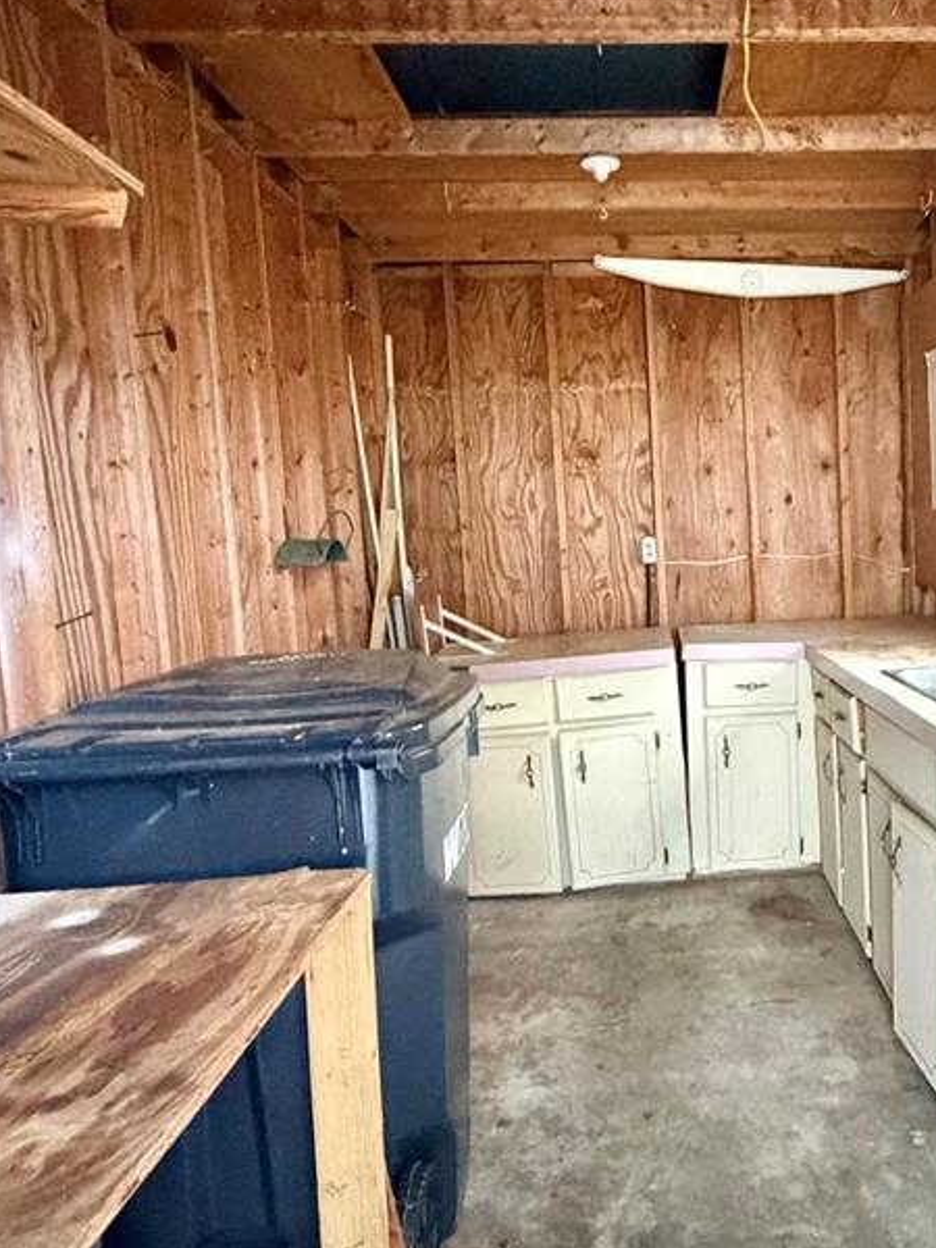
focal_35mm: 28
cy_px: 634
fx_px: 1009
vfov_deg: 63.4
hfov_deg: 47.4
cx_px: 728
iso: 1250
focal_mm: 2.22
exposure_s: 1/56
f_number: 2.2
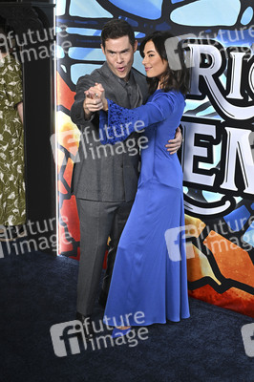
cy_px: 191
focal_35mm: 51
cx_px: 127
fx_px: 541
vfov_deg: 38.9
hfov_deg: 26.4
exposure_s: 1/250
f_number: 5.6
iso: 2000
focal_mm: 51
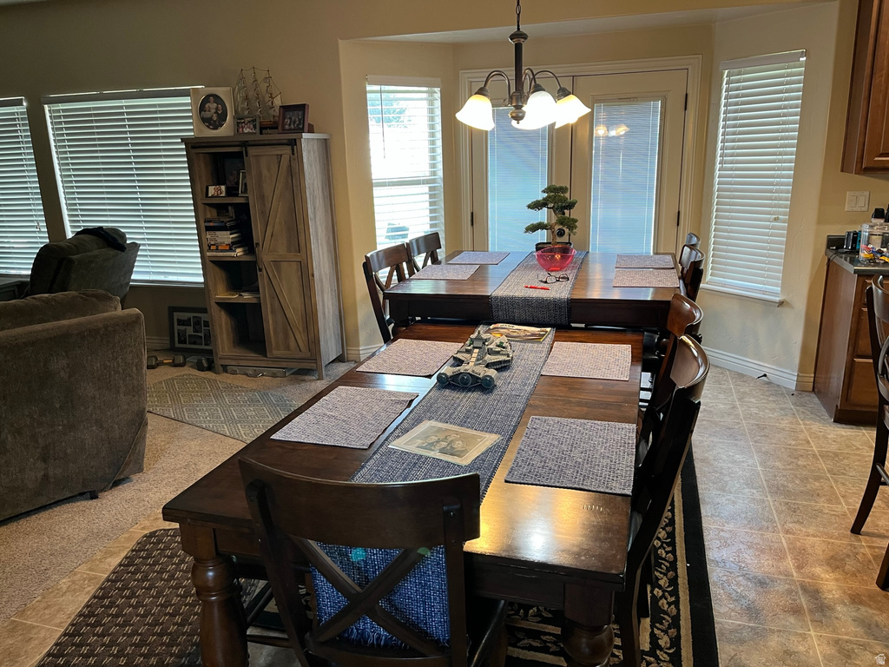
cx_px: 444
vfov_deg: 53.1
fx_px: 668
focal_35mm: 26
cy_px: 334
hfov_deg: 67.3
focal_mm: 5.1
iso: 100
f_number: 1.6
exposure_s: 1/60
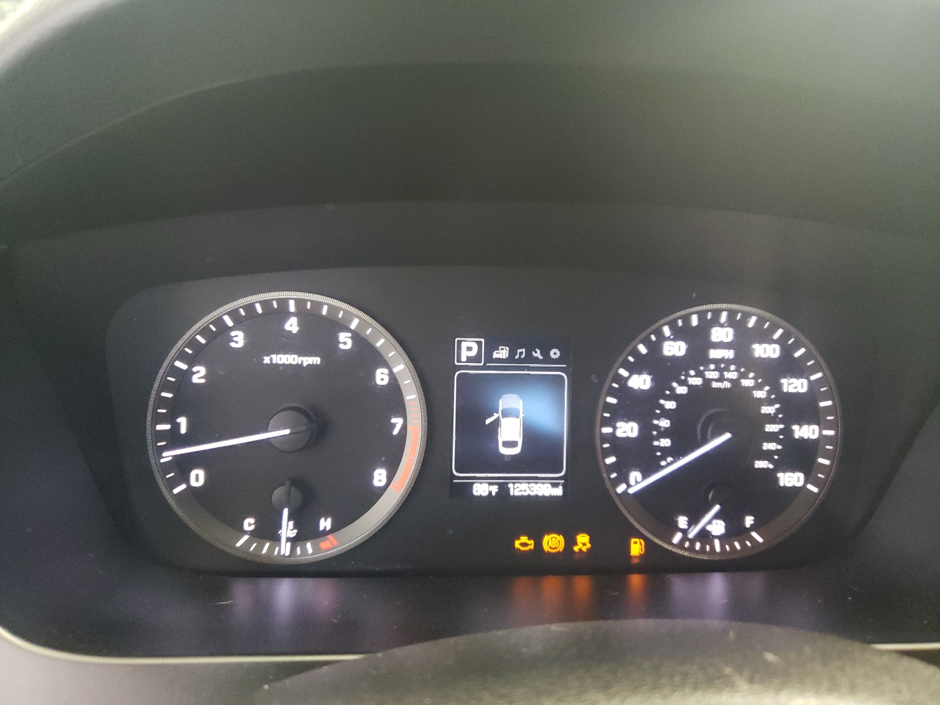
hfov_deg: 67.3
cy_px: 352
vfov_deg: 53.1
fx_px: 706
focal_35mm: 26
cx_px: 470
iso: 428
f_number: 1.5
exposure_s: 1/30
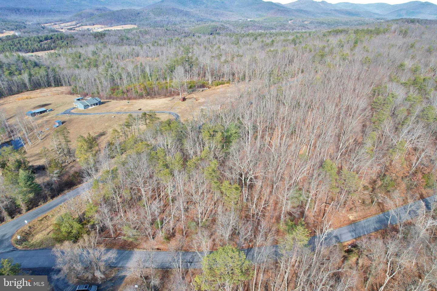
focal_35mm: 22
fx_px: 267
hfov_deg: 78.6
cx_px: 218
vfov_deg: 57.2
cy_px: 146
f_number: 2.8
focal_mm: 8.38
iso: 100
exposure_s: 1/640
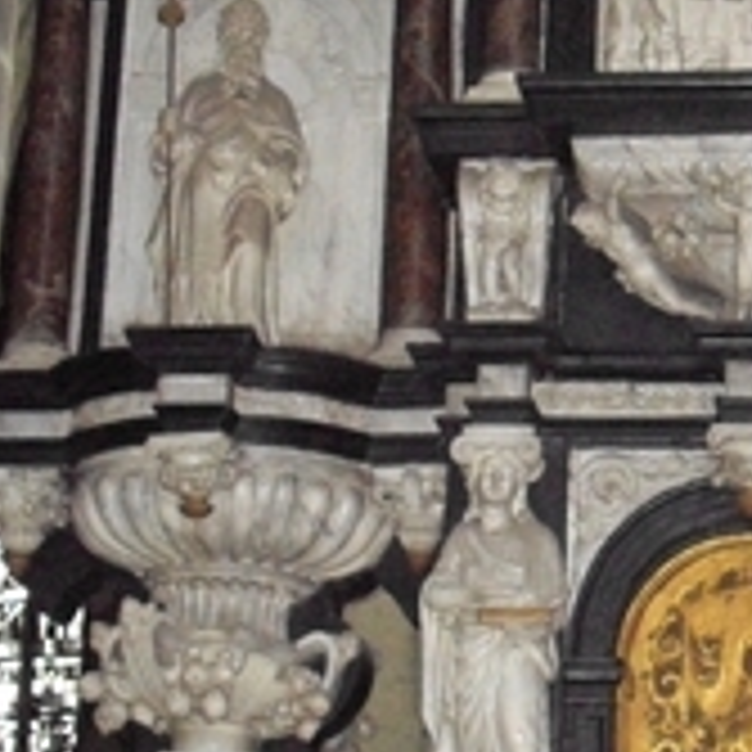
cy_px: 338
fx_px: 2974
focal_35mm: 121
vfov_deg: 14.4
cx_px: 797
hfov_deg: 14.1
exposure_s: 1/40
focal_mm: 7.9
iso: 800
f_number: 2.8
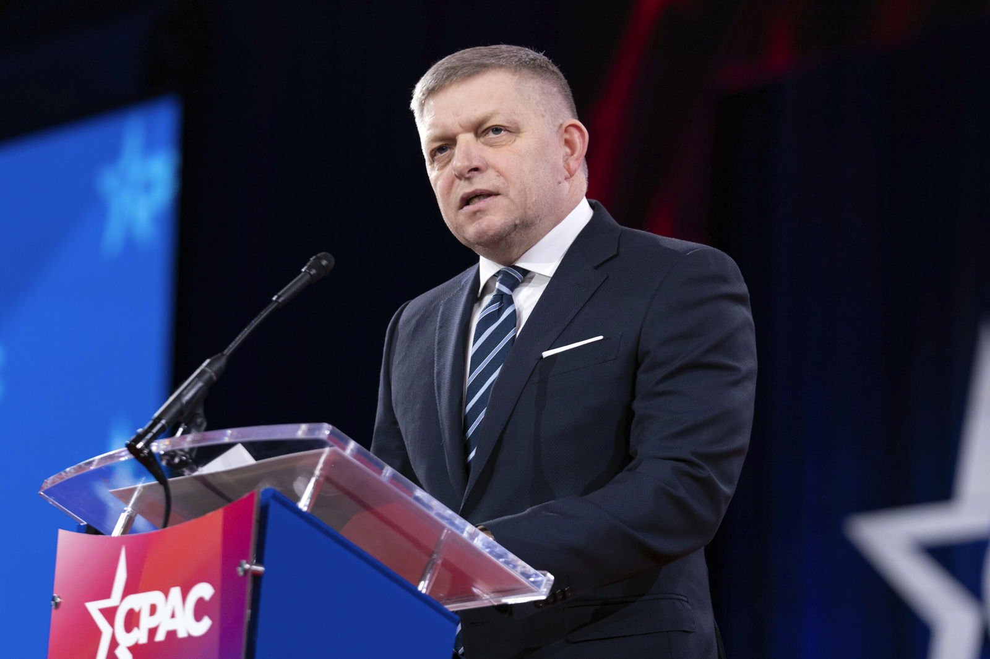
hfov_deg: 13.3
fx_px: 4261
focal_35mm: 155
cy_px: 330
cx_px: 495
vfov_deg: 8.9
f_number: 3.5
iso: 640
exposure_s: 1/400
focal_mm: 155
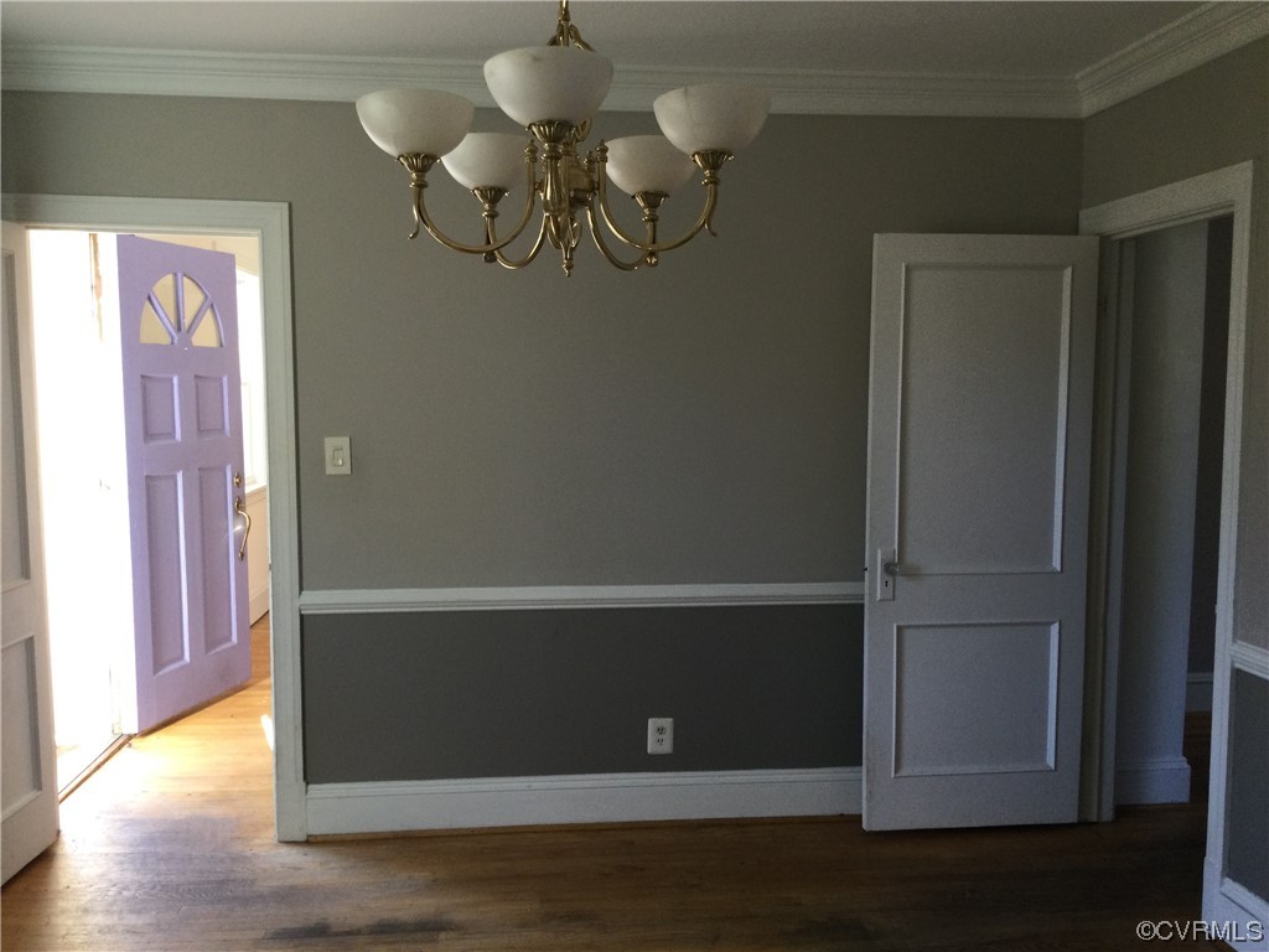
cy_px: 476
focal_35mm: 31
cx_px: 634
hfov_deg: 58.4
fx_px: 1136
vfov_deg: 45.4
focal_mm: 3.3
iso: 64
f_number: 2.4
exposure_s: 1/30
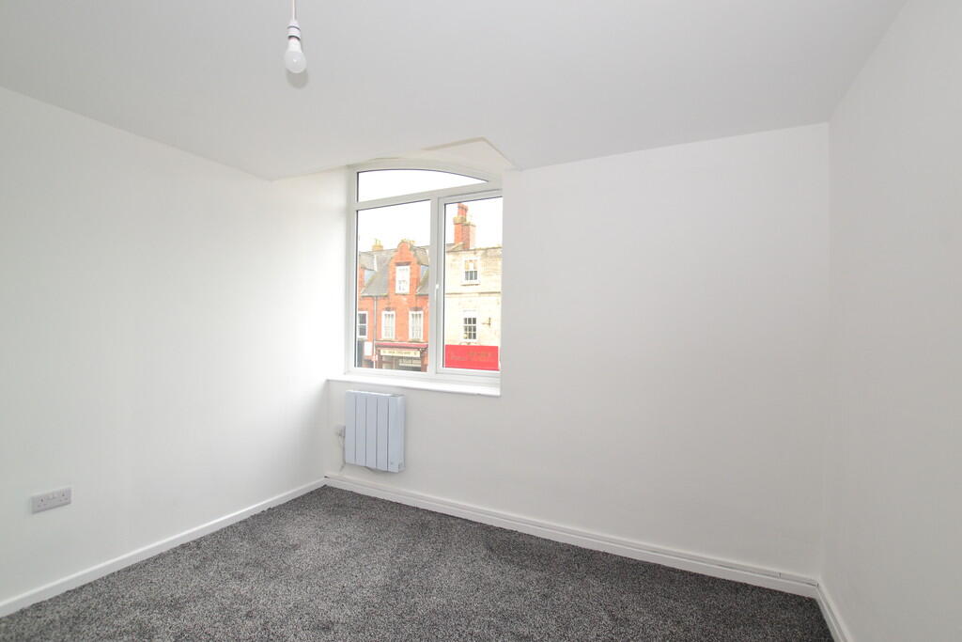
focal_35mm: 15
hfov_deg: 100.4
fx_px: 401
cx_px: 481
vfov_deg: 77.3
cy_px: 321
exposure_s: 1/125
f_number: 7.1
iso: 800
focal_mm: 10
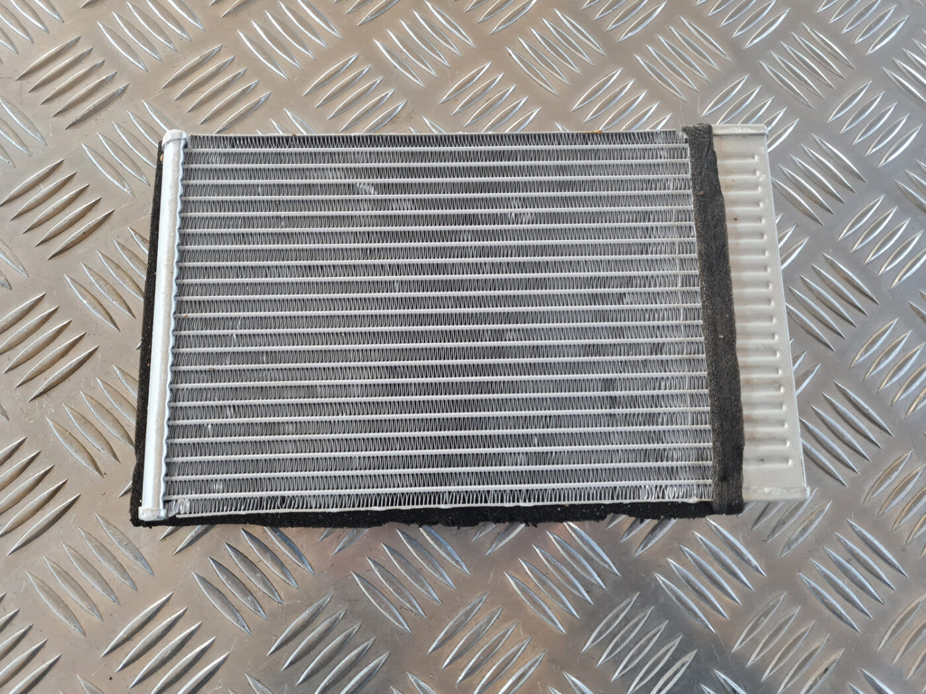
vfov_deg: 53.1
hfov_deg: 67.3
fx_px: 696
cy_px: 347
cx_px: 463
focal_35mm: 26
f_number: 1.8
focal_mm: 5.4
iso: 160
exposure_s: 1/50
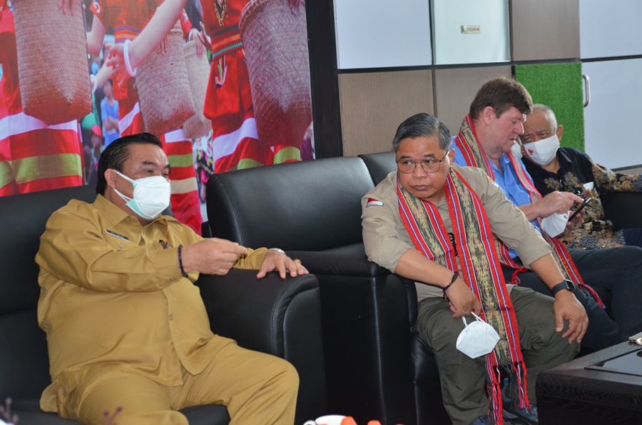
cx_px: 321
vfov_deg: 20.1
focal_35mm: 68
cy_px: 212
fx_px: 1201
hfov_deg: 29.9
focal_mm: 45
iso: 800
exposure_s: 1/60
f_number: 4.8
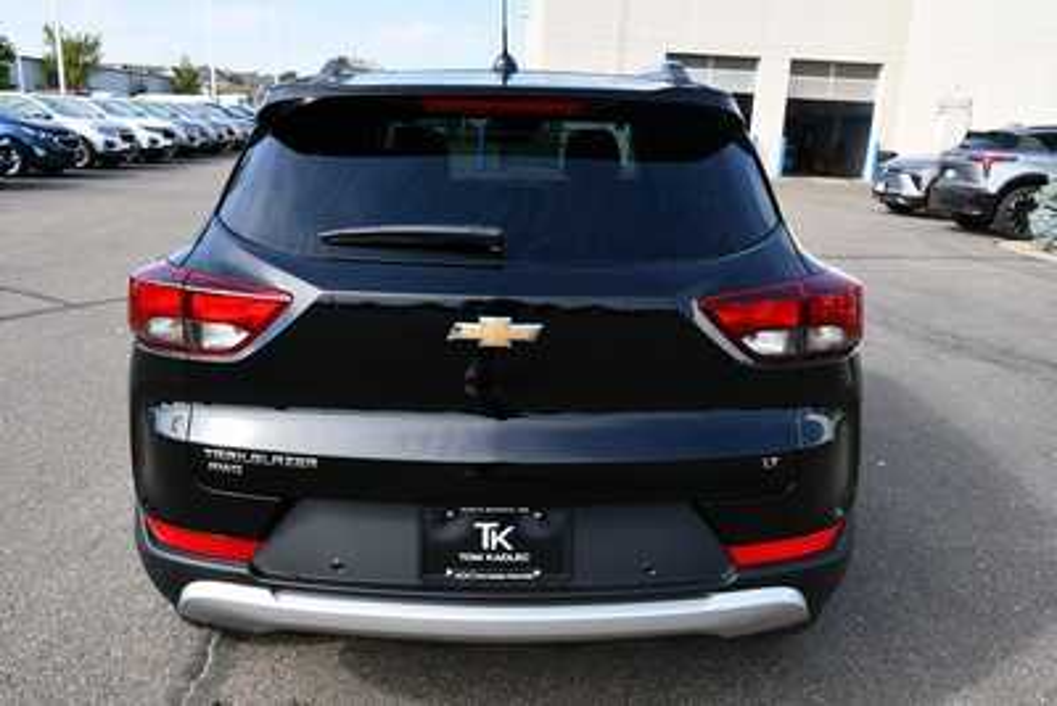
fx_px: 881
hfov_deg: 61.9
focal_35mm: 30
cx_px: 528
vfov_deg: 43.6
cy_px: 353
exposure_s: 1/250
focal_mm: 20
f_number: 7.1
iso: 200
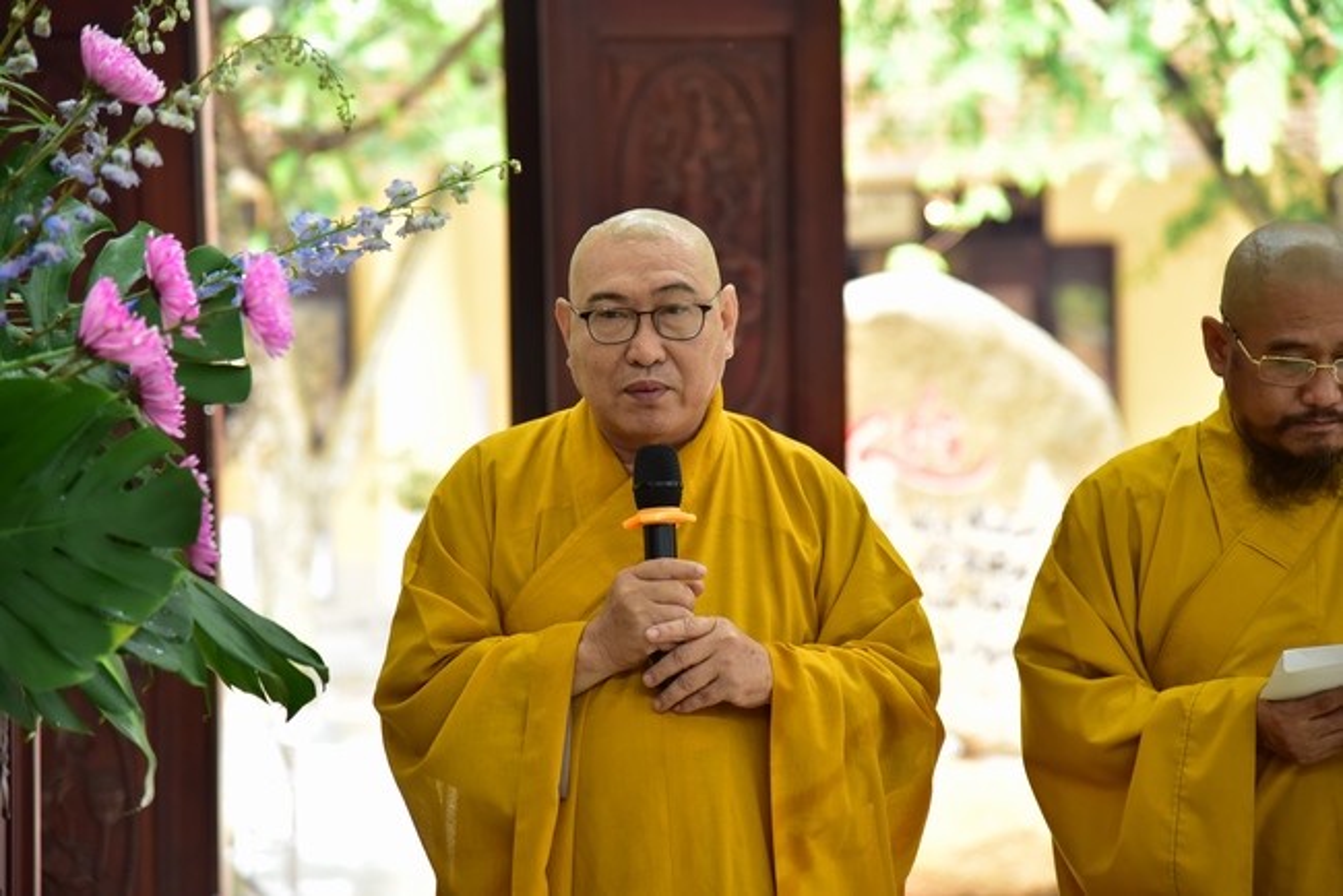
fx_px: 4478
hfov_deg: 17.1
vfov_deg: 11.4
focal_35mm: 120
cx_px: 672
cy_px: 448
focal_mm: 120
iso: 1250
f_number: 4
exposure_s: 1/50
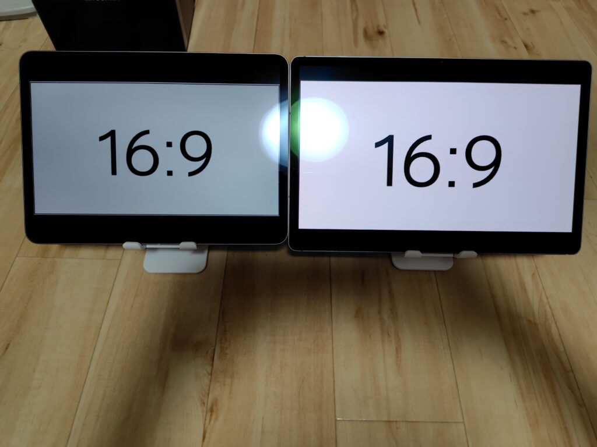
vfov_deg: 58.9
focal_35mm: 23
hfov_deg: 73.9
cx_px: 298
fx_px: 397
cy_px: 224
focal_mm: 5.6
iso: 242
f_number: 1.9
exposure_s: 1/60
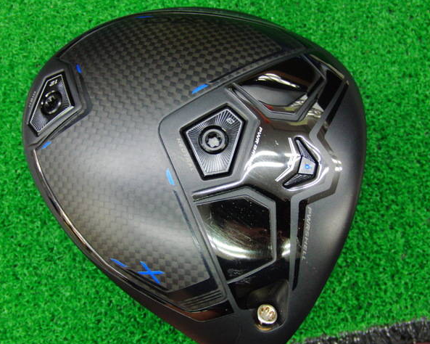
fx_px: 496
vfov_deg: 38.2
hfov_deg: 46.9
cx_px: 215
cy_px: 173
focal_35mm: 39
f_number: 3.6
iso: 400
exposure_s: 1/30
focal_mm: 6.42
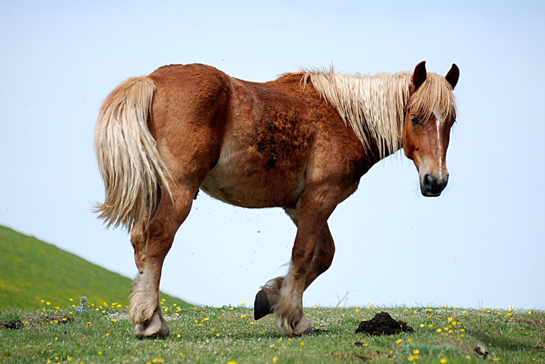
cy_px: 182
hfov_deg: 8.1
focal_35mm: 255
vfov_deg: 5.4
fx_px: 3864
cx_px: 272
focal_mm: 170
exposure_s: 1/640
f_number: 4.8
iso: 200
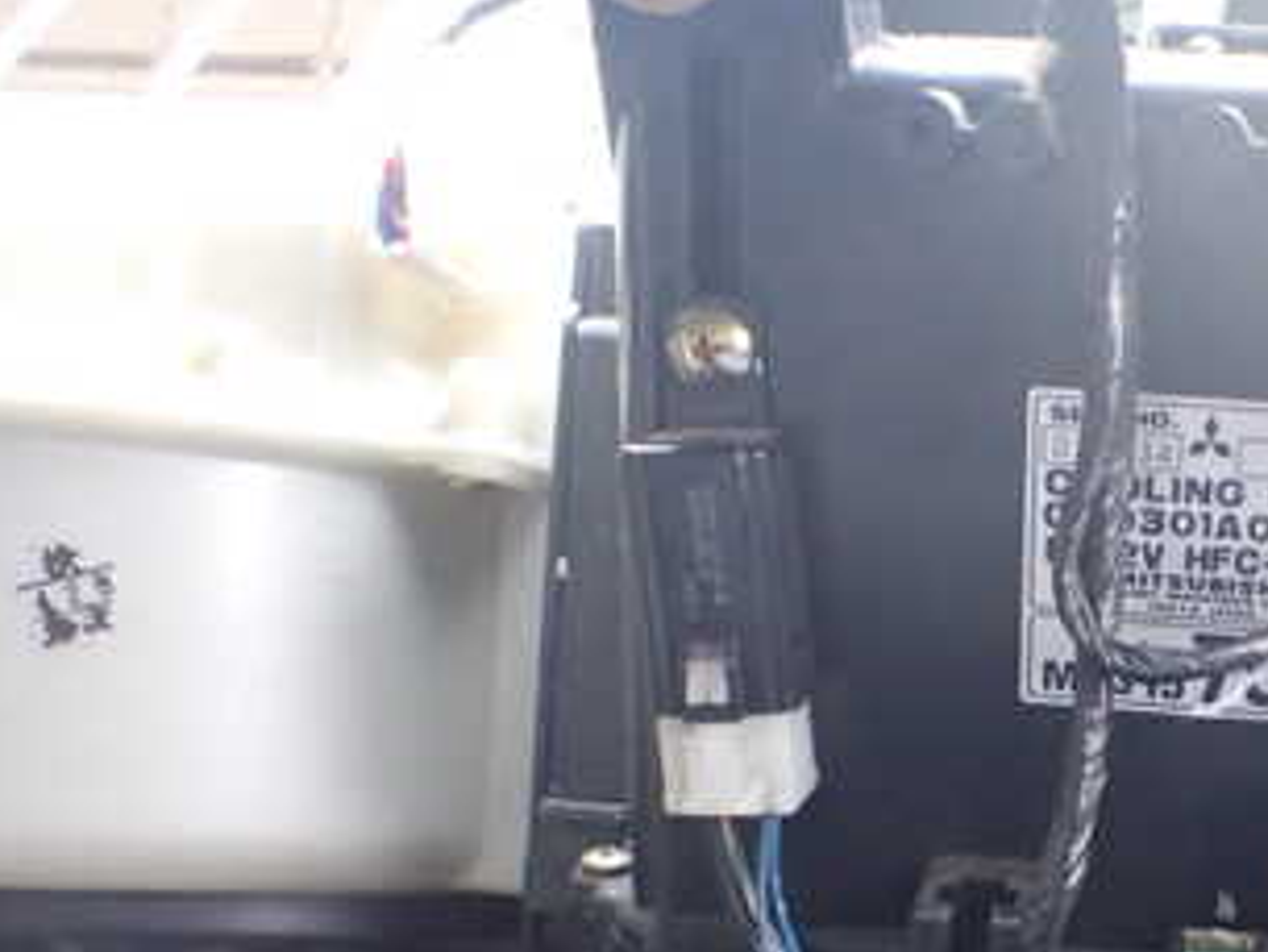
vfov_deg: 24.2
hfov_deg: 31.1
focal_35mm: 59
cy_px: 827
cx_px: 1164
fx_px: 2162
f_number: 2.3
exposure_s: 1/125
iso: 800
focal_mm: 5.4
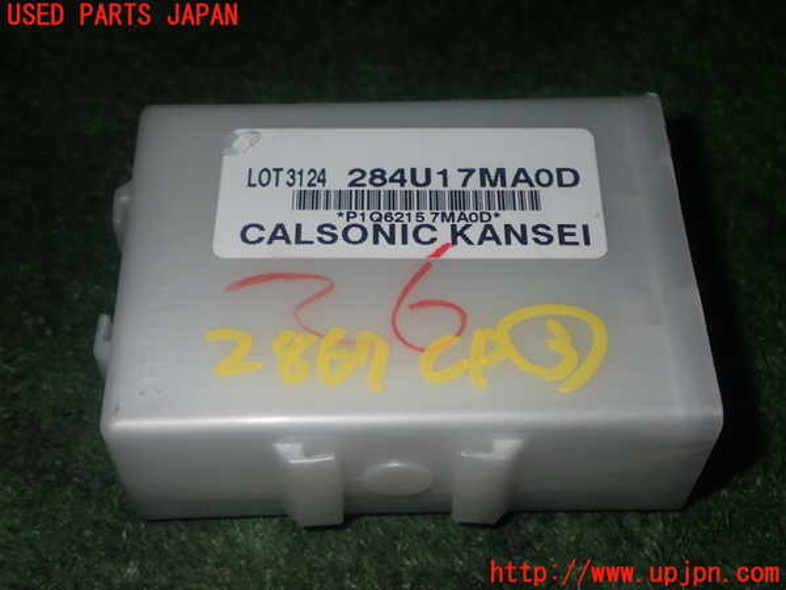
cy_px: 295
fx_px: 1135
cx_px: 393
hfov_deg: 38.2
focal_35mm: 50
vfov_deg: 29.1
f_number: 9
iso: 200
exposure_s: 1/50
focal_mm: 9.01
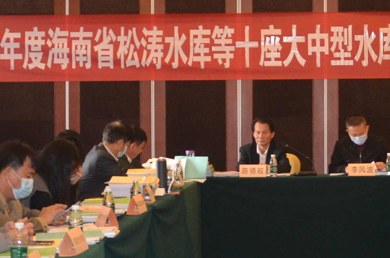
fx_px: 1200
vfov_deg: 12.2
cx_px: 297
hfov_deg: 18.3
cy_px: 41
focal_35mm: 111
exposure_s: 1/60
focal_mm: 18
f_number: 3.5
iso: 800
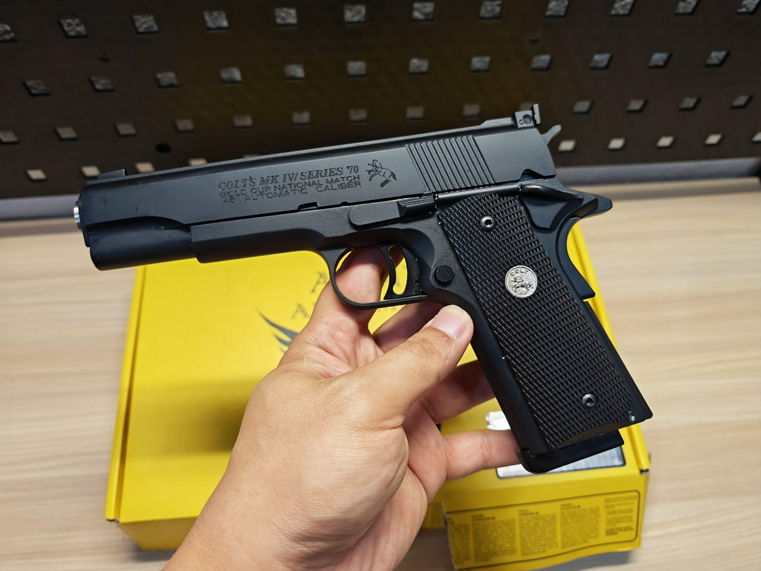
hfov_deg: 71.6
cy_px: 286
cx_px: 380
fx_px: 528
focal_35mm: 24
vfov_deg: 56.8
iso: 160
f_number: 2
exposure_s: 1/100
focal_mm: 6.83
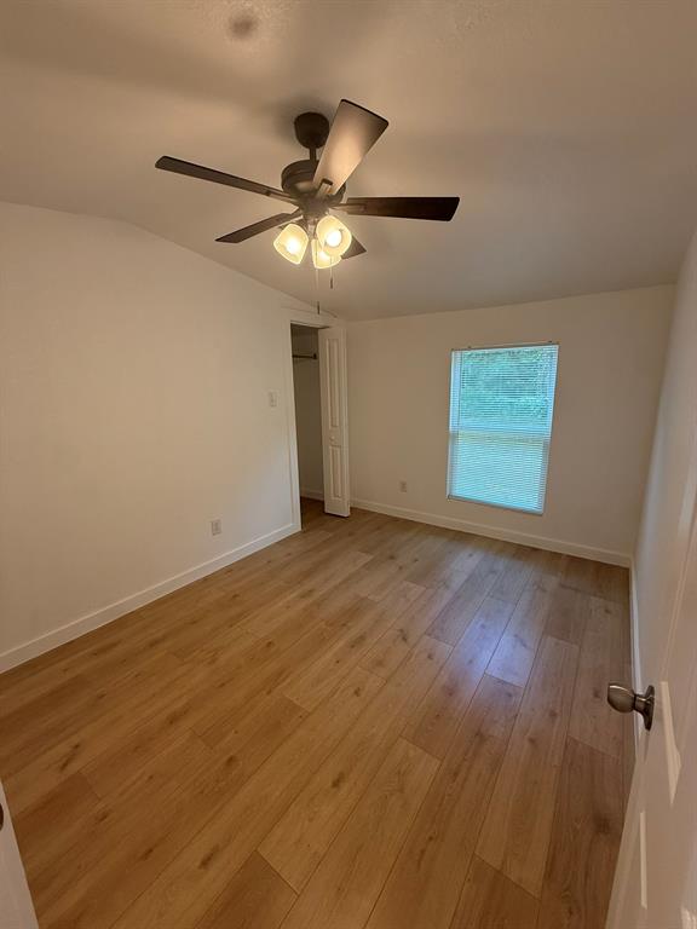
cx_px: 348
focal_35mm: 14
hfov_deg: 85.7
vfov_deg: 102.1
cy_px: 464
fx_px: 376
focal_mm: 2.22
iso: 160
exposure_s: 1/120
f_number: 2.2
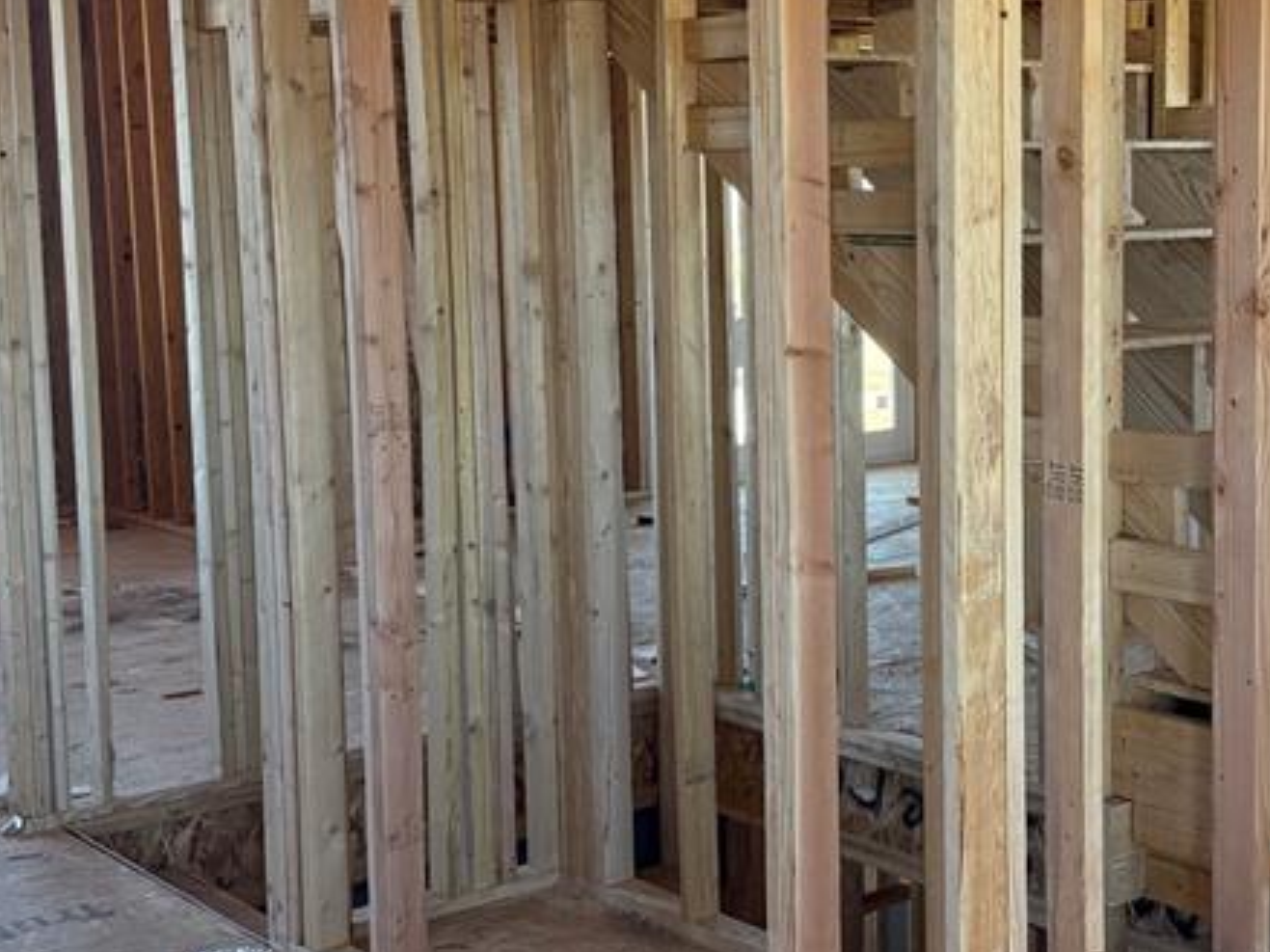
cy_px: 412
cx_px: 900
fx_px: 2054
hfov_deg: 33.9
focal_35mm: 56
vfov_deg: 26.1
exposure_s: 1/202
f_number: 1.78
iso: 200
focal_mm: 6.76
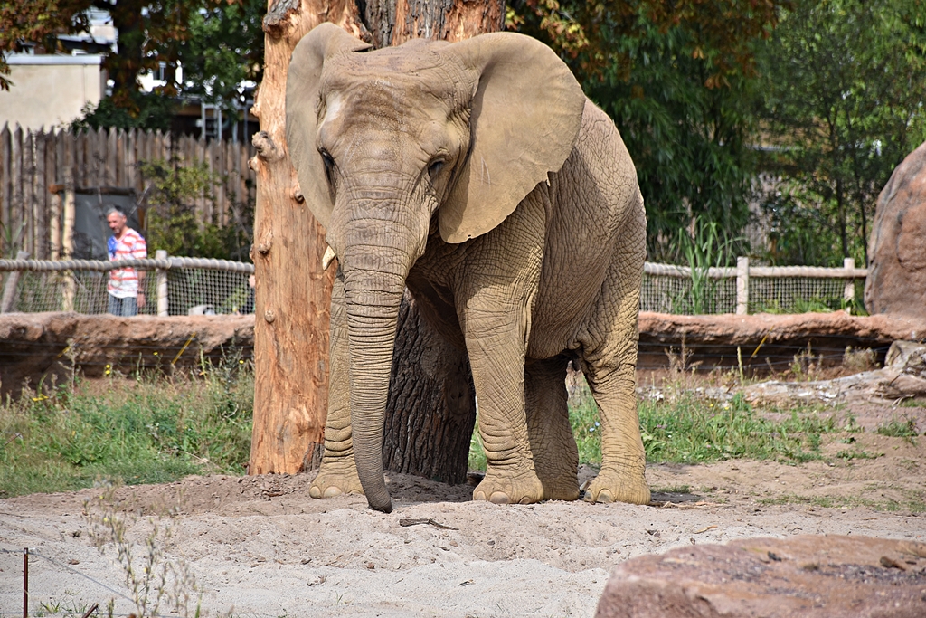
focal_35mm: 210
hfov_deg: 9.8
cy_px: 309
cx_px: 463
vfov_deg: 6.5
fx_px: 5402
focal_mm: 140
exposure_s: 1/500
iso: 200
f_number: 5.6
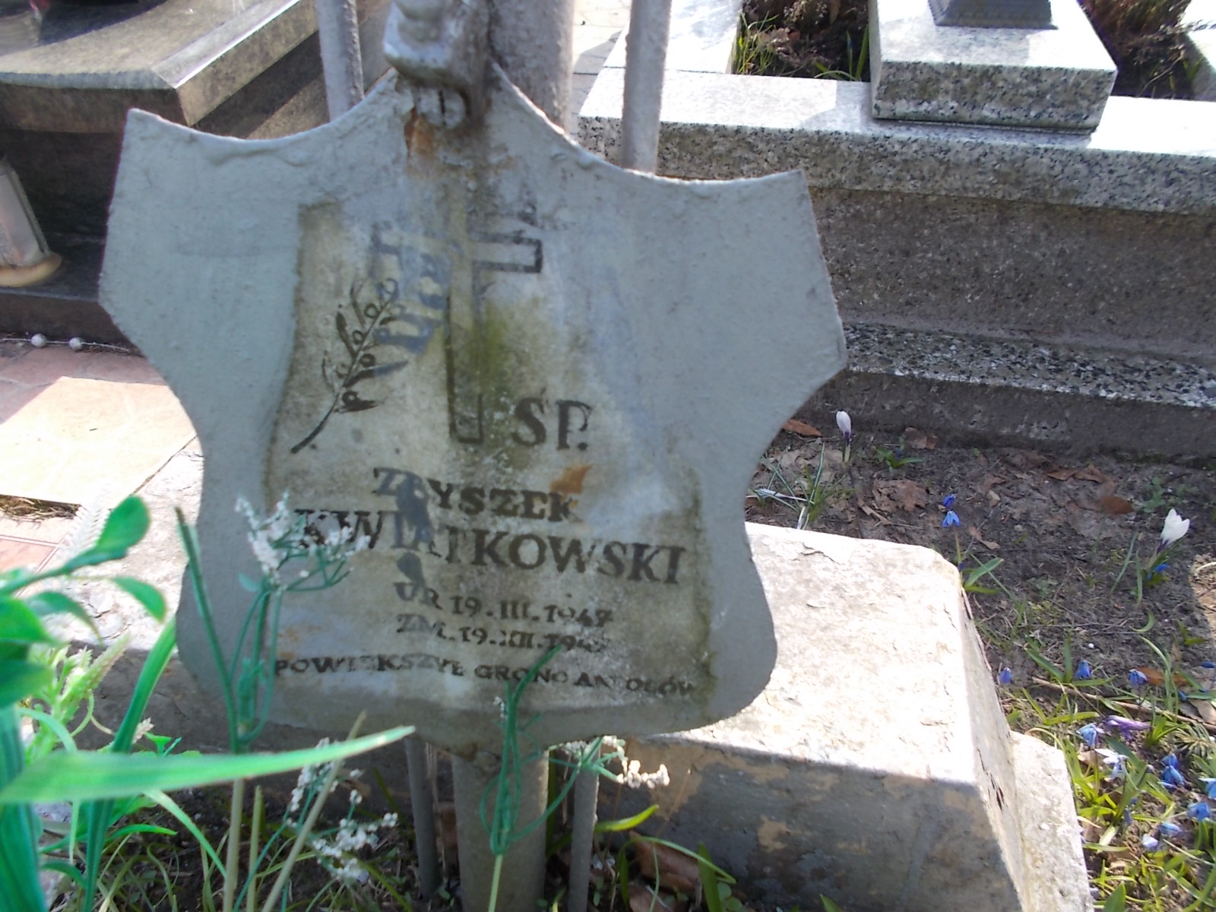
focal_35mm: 26
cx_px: 608
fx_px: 913
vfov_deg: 53.1
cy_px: 456
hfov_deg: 67.3
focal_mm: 4.6
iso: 80
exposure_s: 1/160
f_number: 3.2
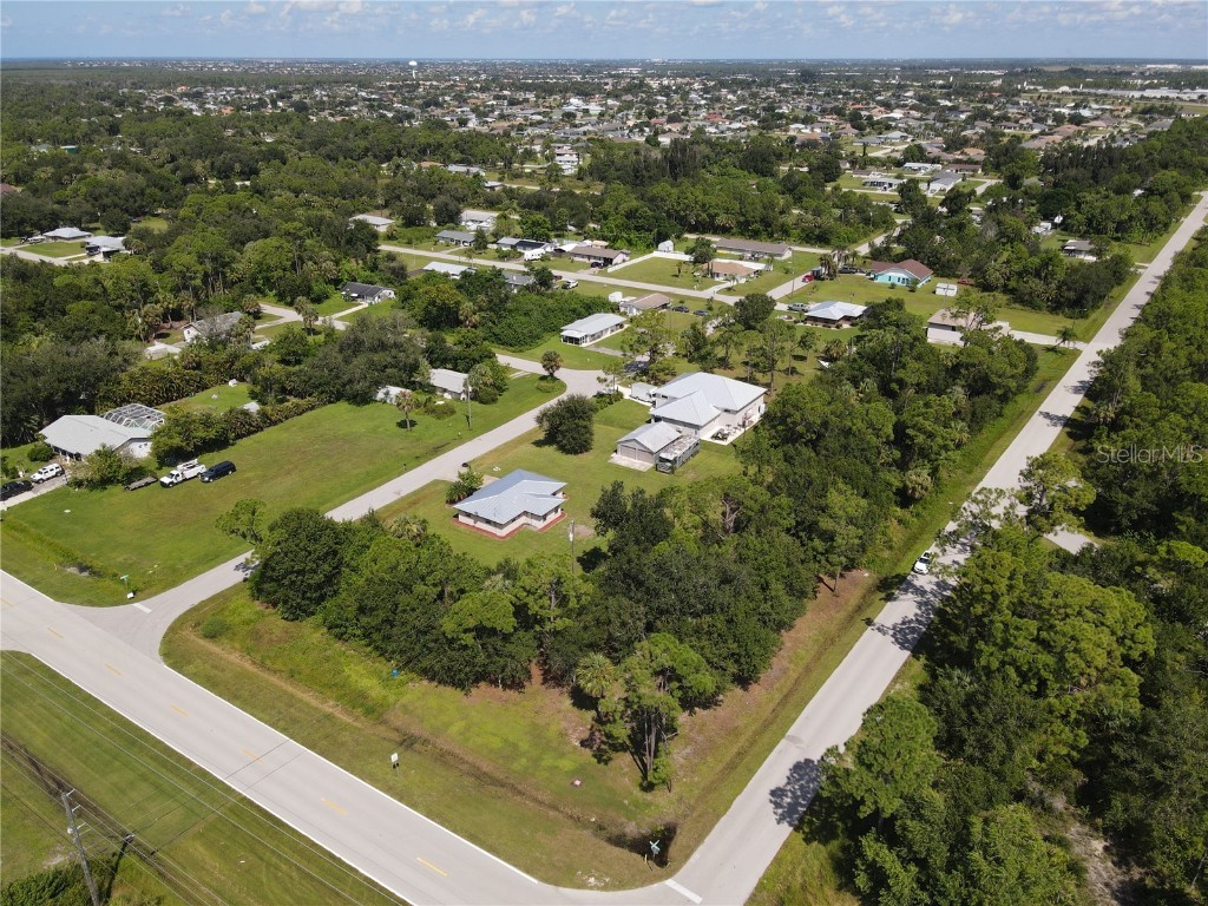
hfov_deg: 71.6
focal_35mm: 24
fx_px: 838
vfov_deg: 56.8
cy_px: 453
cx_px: 604
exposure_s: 1/800
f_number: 2.8
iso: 100
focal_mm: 4.5
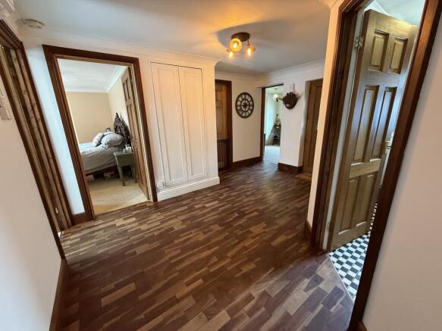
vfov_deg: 85.7
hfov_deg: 102.1
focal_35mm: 14
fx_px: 179
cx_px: 221
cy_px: 166
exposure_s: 1/50
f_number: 2.2
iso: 400
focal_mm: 2.22
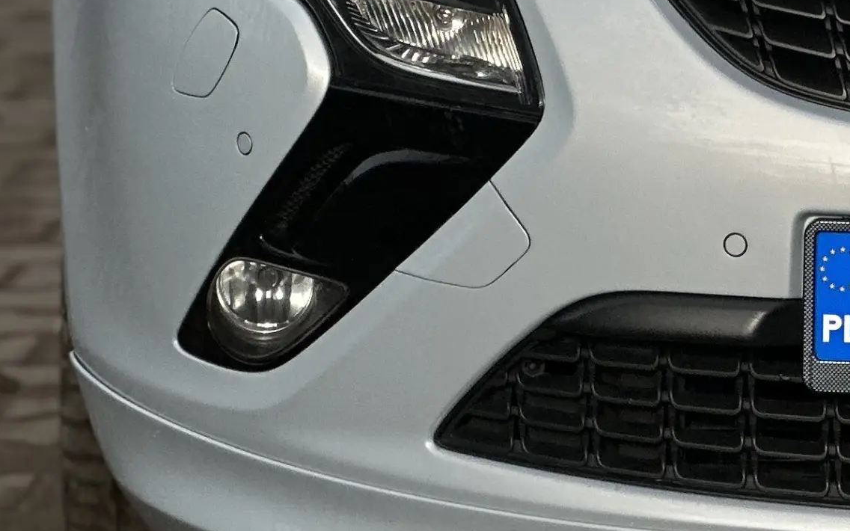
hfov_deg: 7.5
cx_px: 1147
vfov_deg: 4.7
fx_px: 6394
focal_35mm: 276
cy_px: -179
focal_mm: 9
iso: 32
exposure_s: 1/927
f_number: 2.8
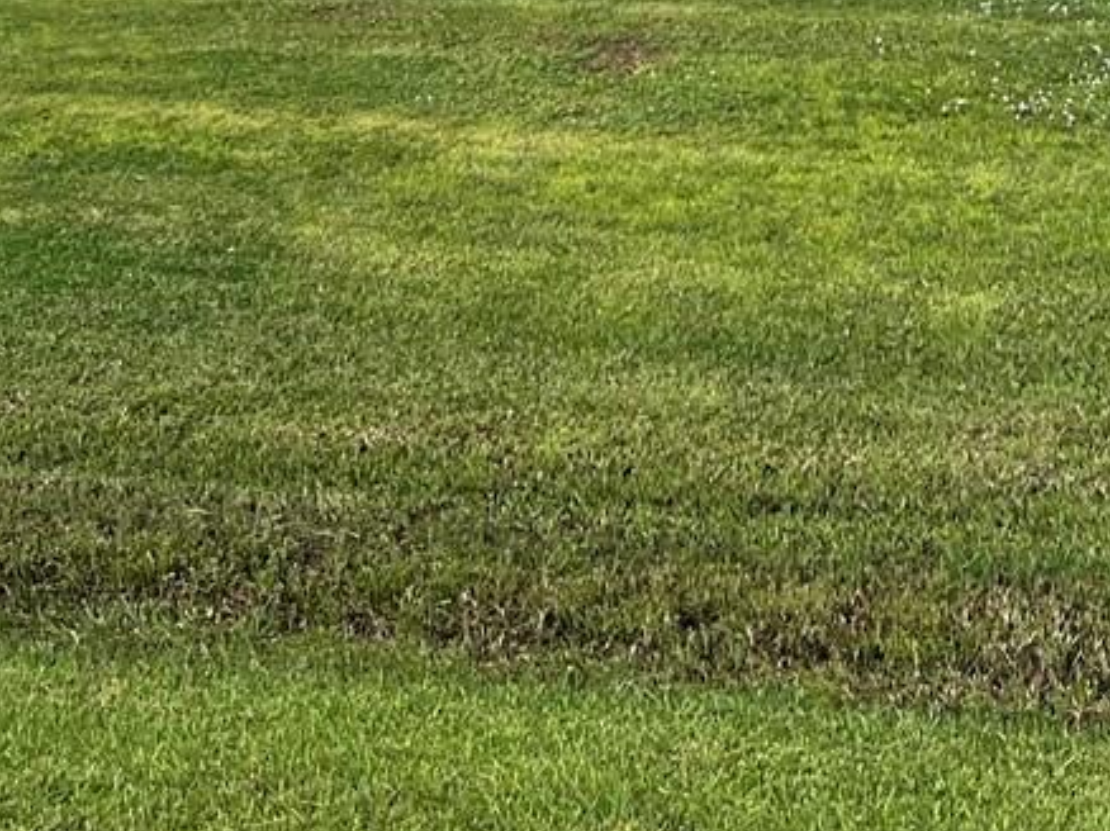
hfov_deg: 20.3
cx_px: 963
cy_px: -608
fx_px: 3045
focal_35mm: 95
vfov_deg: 14.0
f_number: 1.5
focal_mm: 5.7
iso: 50
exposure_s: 1/6993
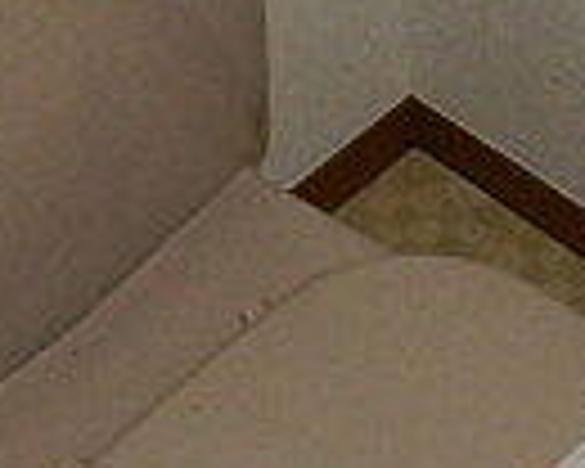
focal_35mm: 115
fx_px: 1991
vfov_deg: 13.4
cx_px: 616
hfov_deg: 16.3
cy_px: 310
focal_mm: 4.2
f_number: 3
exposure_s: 1/30
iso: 800
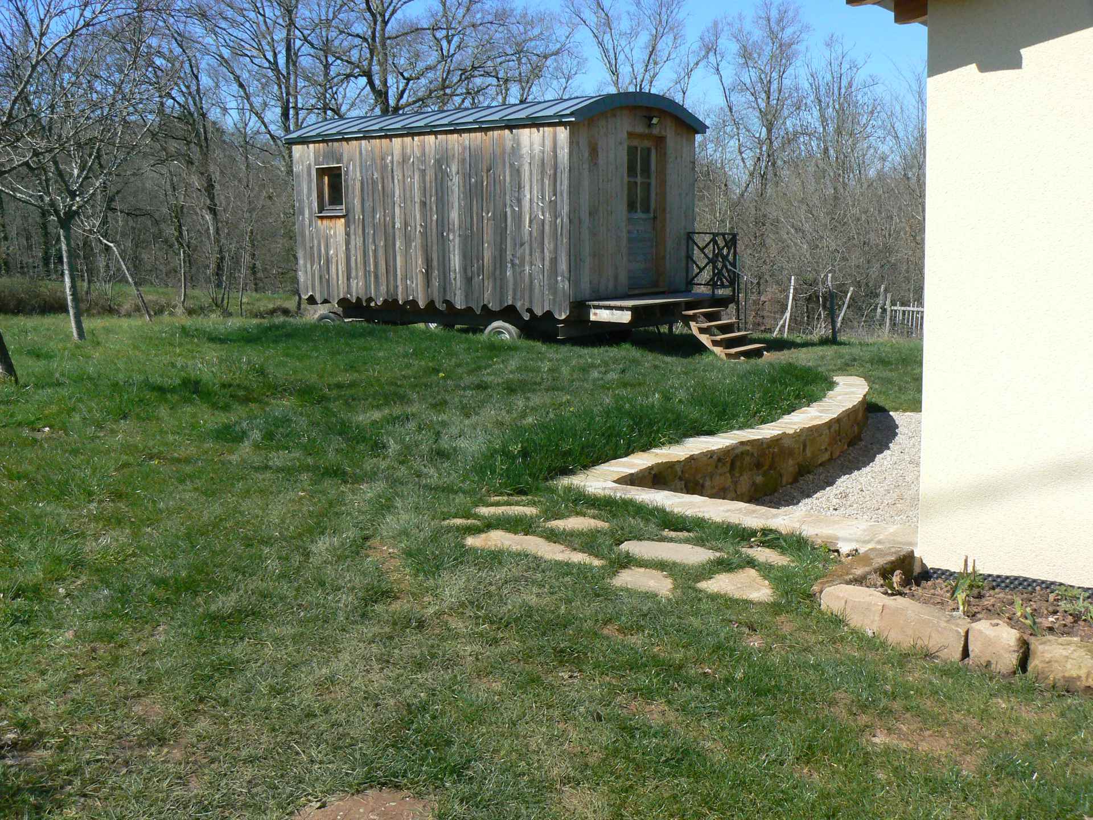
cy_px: 410
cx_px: 546
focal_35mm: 36
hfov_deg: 51.4
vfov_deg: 39.7
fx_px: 1137
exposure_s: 1/800
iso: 200
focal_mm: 6
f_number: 8
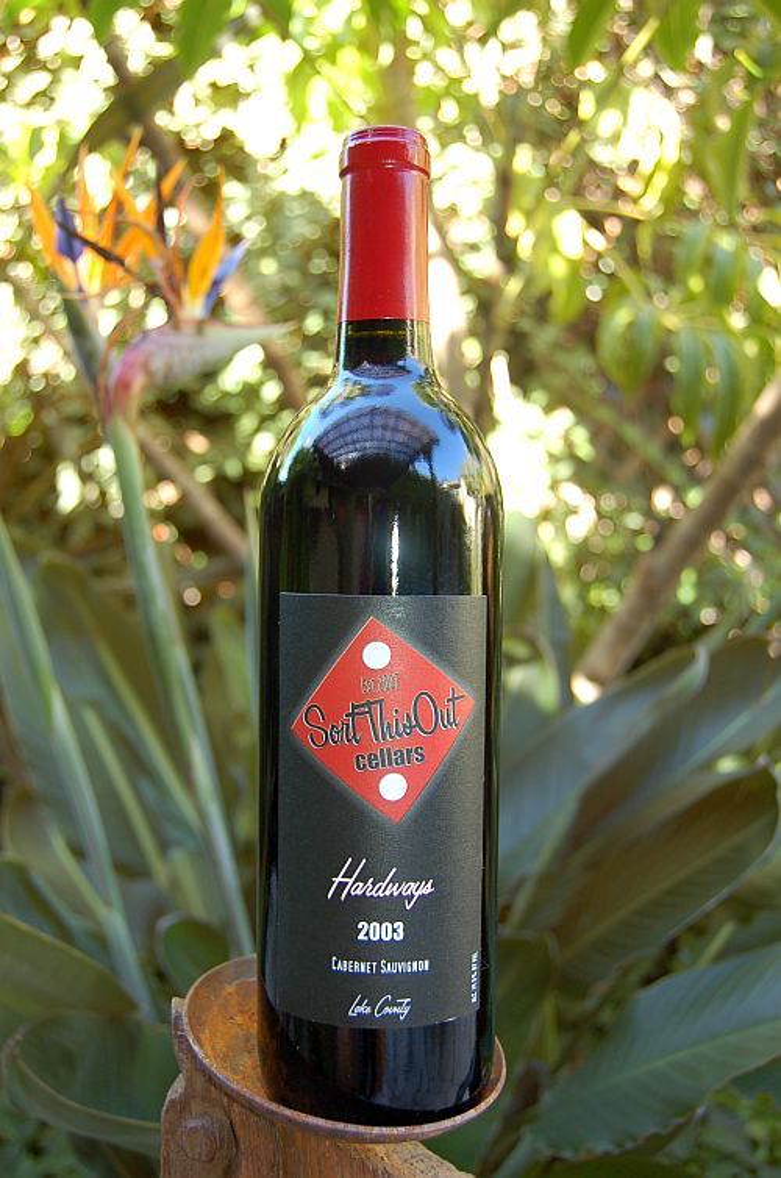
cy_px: 589
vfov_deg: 55.2
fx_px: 1127
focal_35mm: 34
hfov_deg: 38.2
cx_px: 390
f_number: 3.8
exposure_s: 1/80
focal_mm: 23
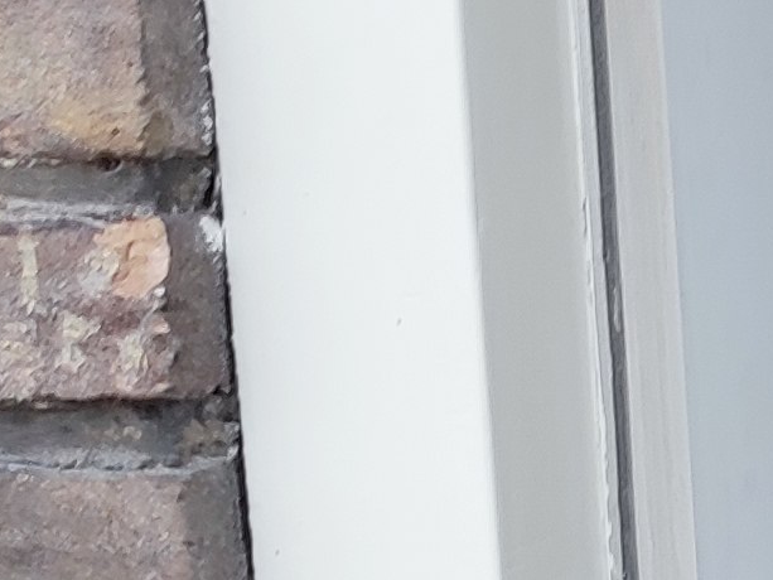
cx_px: 1747
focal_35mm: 163
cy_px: 638
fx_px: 3641
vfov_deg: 9.0
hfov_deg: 10.7
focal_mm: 6.04
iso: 56
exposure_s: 1/50
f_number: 1.9
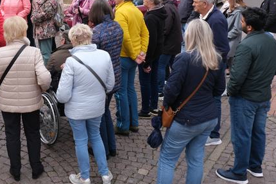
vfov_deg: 24.5
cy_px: 31
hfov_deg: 35.7
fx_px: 414
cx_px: 57
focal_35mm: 54
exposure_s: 1/160
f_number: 6.4
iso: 160
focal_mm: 19
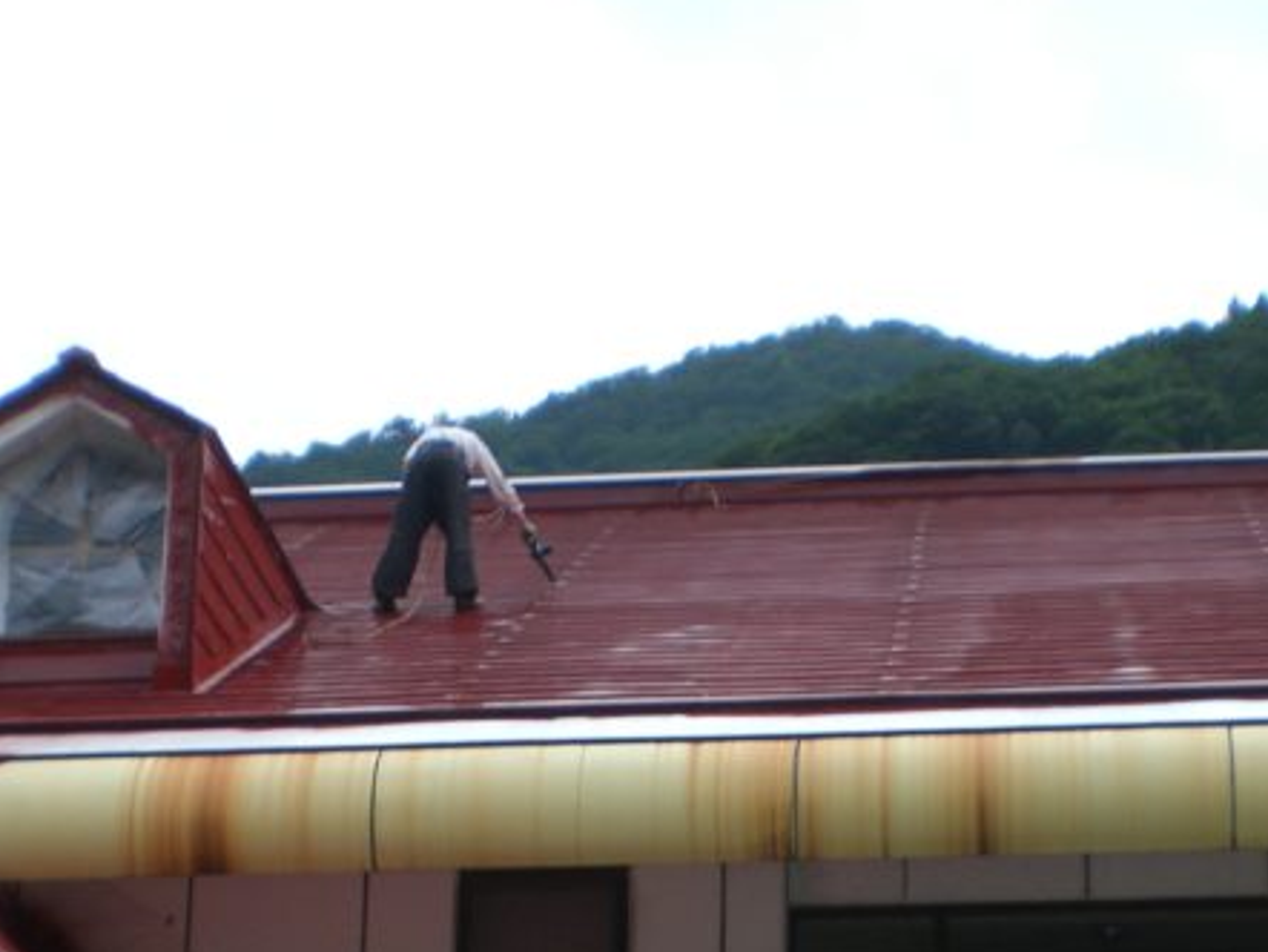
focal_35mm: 88
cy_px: 1015
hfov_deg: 22.2
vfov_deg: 16.4
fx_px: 3225
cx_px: 640
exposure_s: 1/250
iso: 50
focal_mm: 6.3
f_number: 4.4
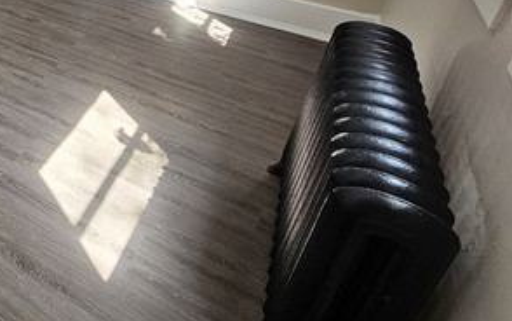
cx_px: -58
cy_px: -37
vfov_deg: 34.0
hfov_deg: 44.5
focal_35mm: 32
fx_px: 447
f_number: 2.2
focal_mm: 2.2
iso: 100
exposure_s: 1/60
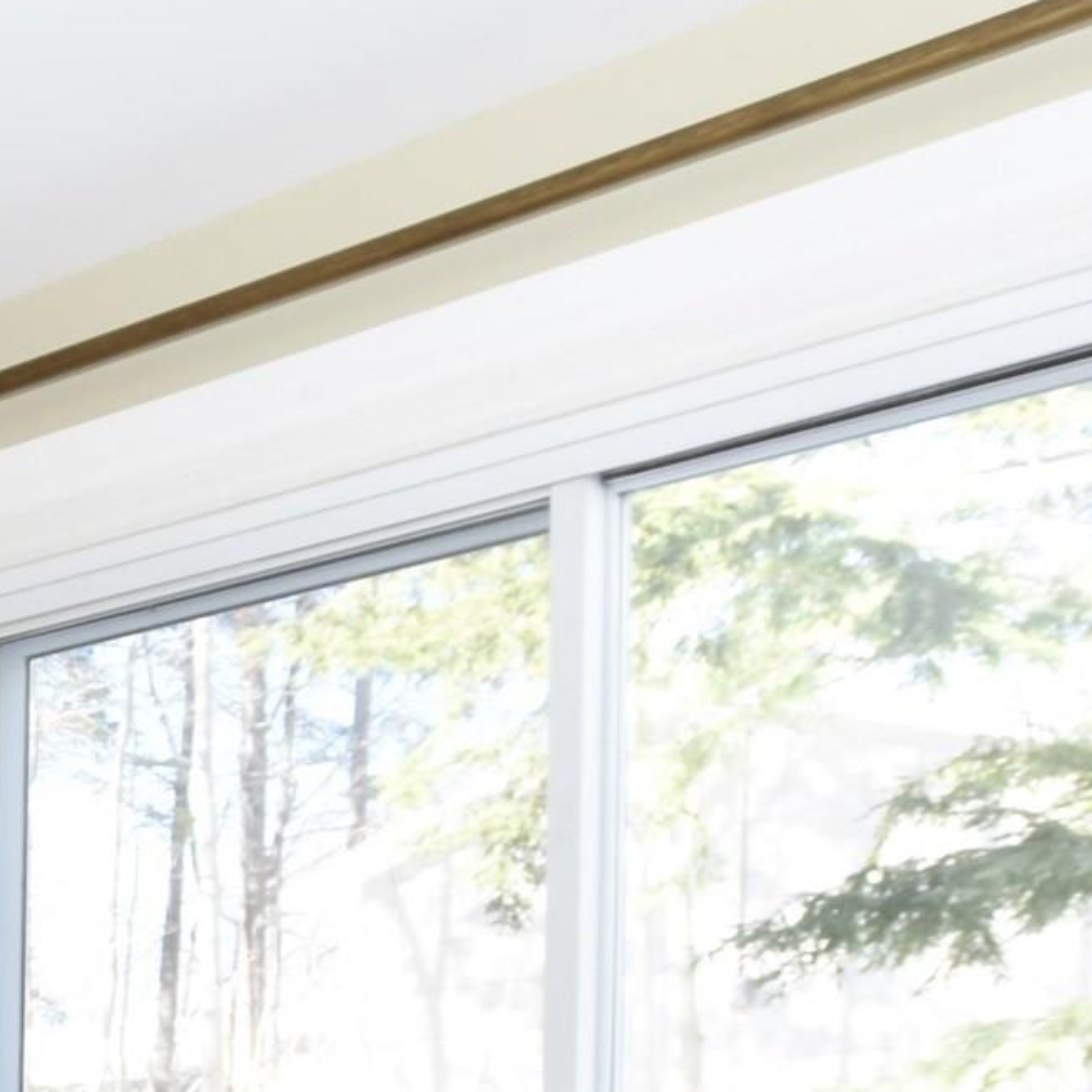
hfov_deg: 21.1
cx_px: -788
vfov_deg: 25.9
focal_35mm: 60
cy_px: 1272
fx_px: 2141
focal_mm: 10
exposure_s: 1/125
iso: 400
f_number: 5.6
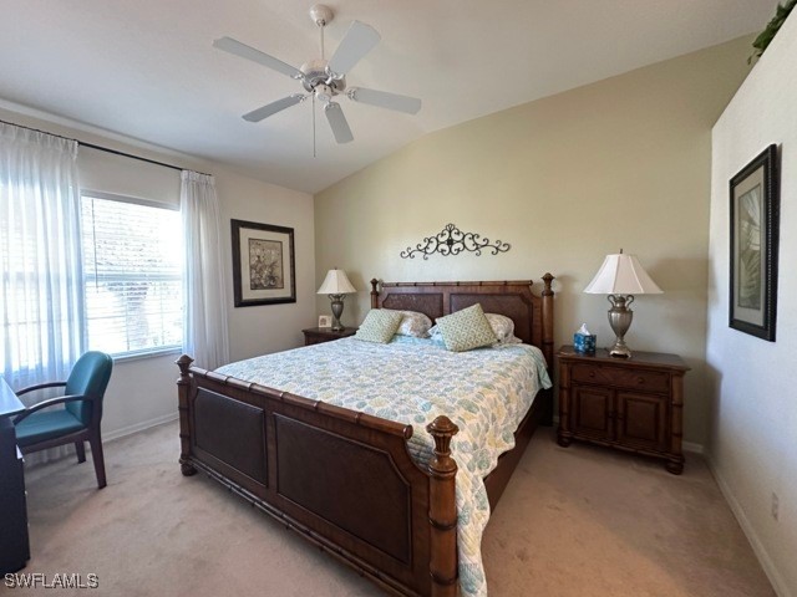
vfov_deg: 85.7
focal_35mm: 14
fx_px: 322
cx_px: 398
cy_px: 298
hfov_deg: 102.1
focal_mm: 2.22
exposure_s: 1/60
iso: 800
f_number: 2.2
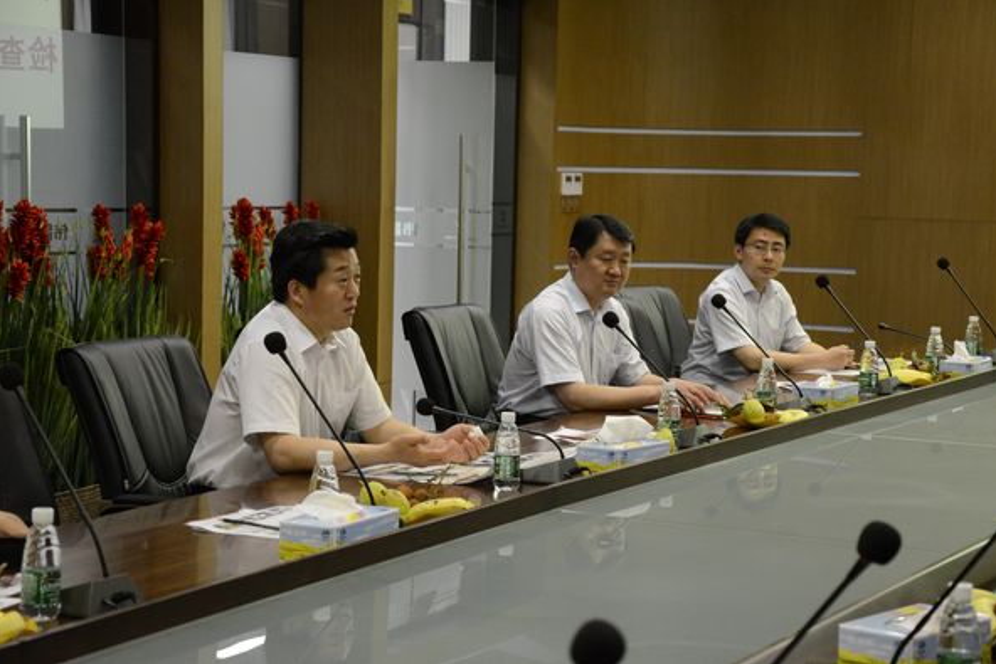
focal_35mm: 88
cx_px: 501
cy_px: 332
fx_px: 2435
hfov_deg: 23.1
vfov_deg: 15.5
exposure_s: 1/40
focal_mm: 58
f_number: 5.6
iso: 3200
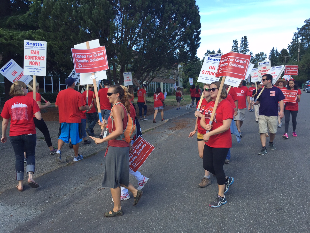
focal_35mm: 29
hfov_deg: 61.7
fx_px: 260
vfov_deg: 48.2
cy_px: 116
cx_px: 155
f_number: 2.2
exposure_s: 1/412
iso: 32
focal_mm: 4.15
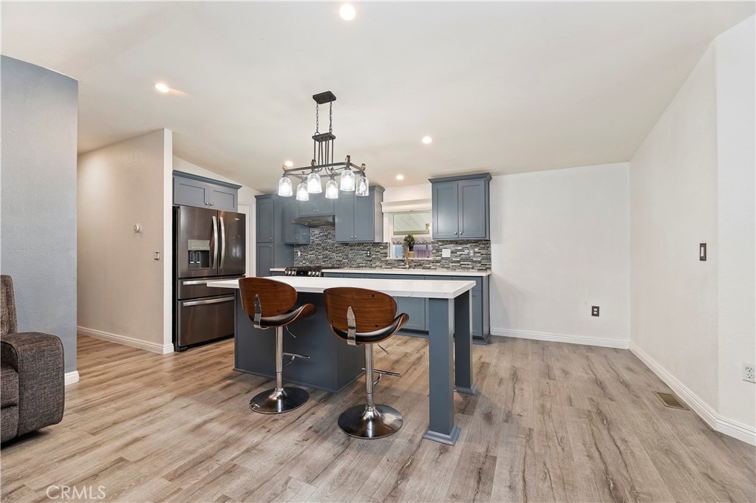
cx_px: 378
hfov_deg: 104.3
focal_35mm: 14
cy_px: 252
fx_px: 294
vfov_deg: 81.1
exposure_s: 1/4
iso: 500
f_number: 10
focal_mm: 14
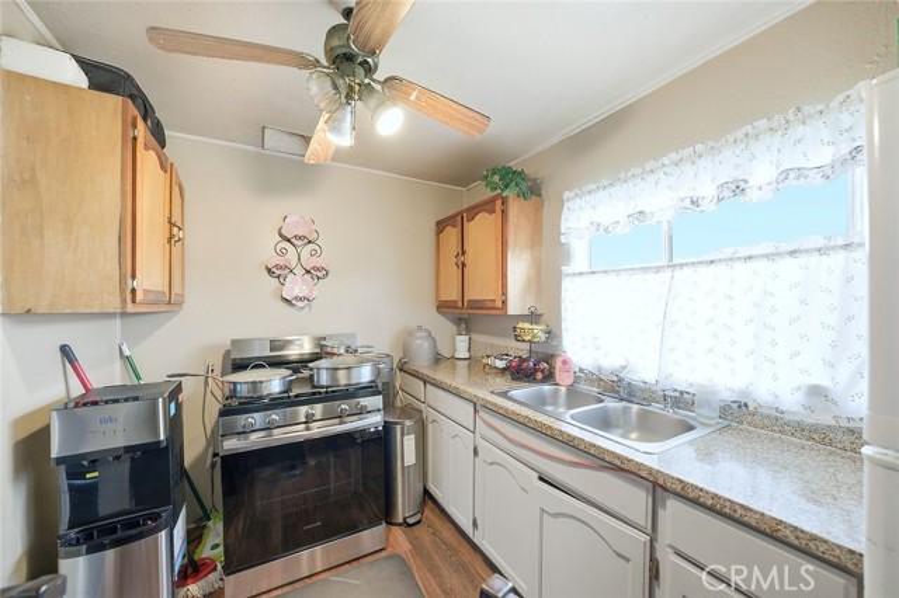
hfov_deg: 112.6
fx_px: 299
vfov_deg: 89.9
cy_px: 299
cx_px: 450
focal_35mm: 12
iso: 1600
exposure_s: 1/400
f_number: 4.5
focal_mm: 12
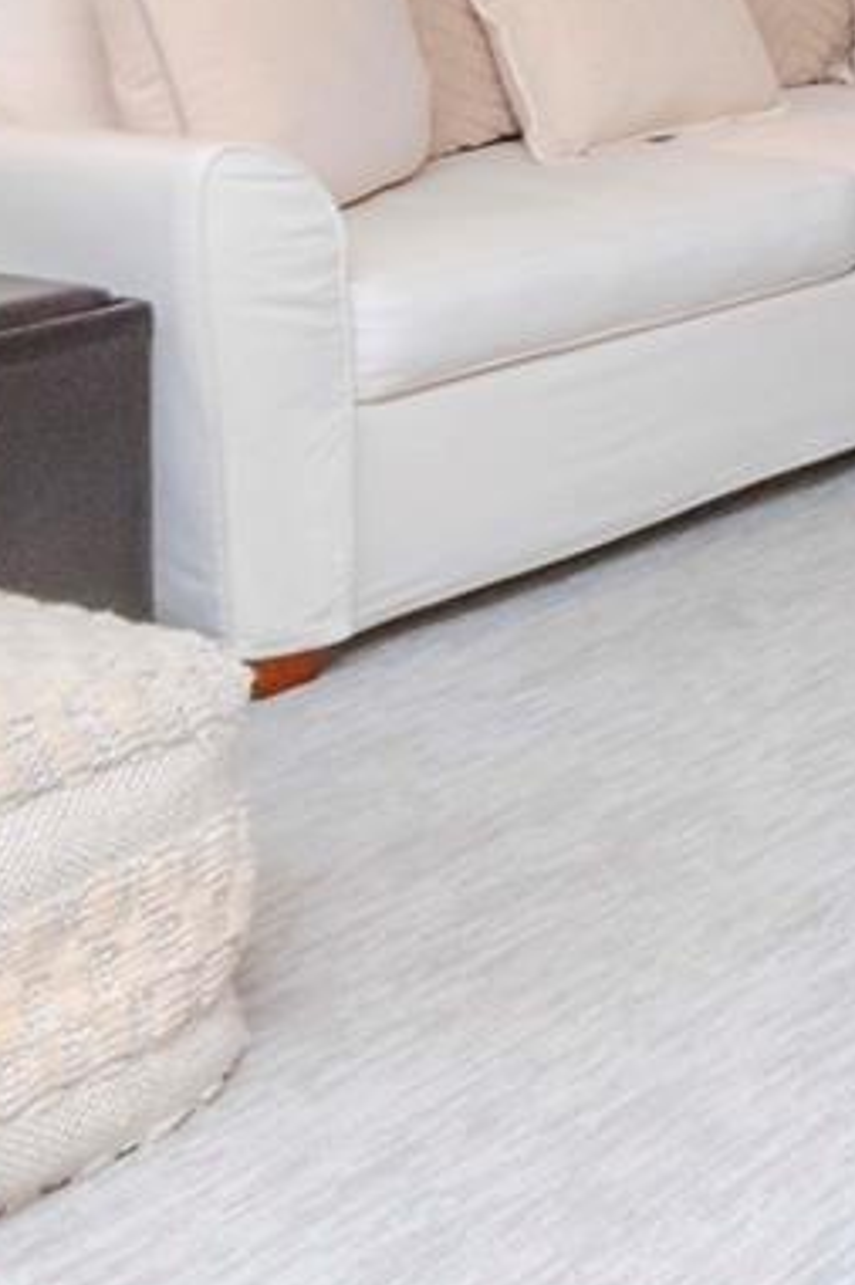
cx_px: 1629
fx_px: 2927
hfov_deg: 14.3
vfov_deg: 22.4
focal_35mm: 82
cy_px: -331
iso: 640
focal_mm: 13
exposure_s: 1/30
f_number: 11
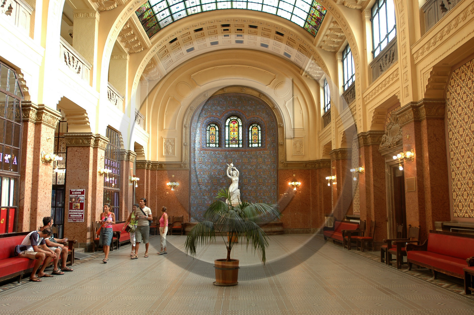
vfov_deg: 43.5
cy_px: 158
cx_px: 237
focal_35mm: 30
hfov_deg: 62.0
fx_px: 395
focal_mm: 20
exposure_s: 1/30
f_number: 3.2
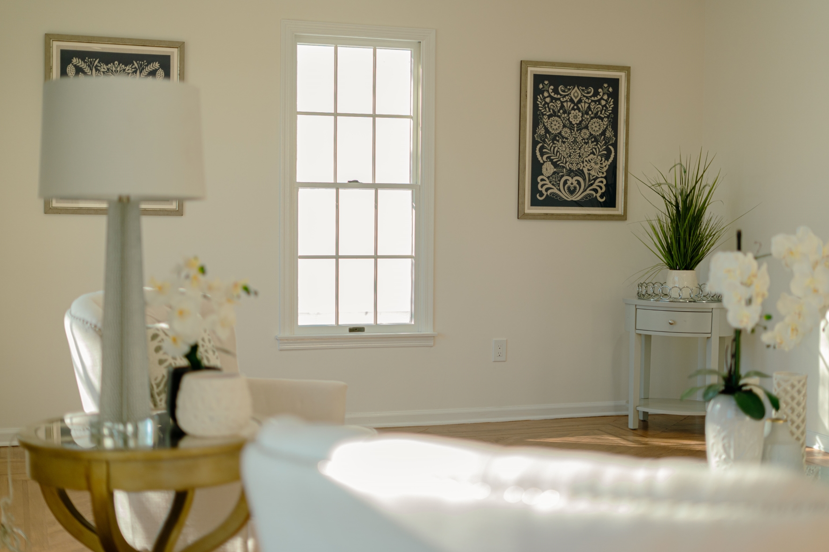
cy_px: 271
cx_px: 422
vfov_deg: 26.5
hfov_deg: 38.9
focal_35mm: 51
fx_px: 1174
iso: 320
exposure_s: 1/60
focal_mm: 50
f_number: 1.8
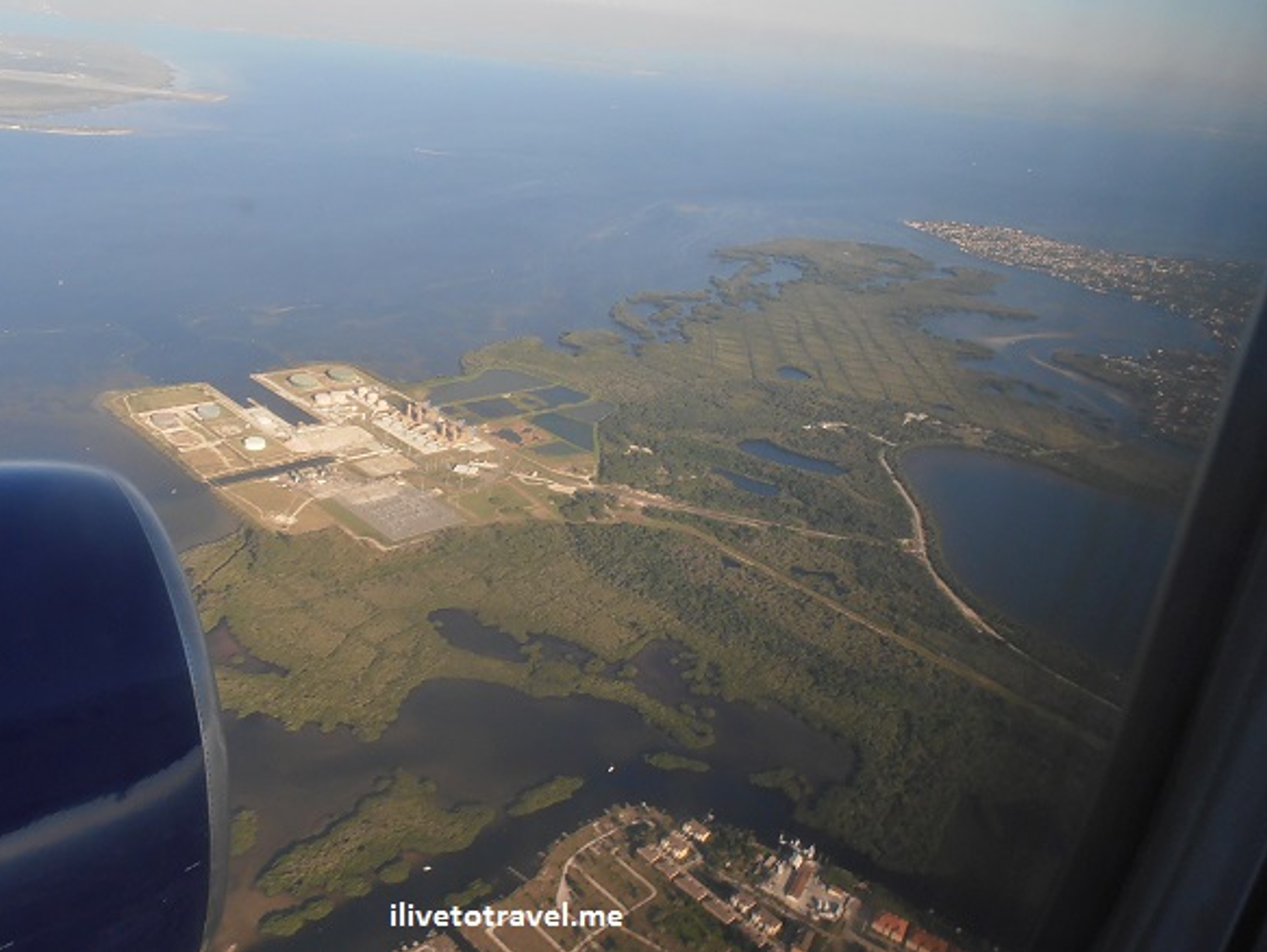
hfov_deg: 59.4
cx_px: 499
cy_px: 360
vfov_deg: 46.5
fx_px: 1099
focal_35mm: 30
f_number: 7.9
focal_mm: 4.2
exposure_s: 1/50
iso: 80
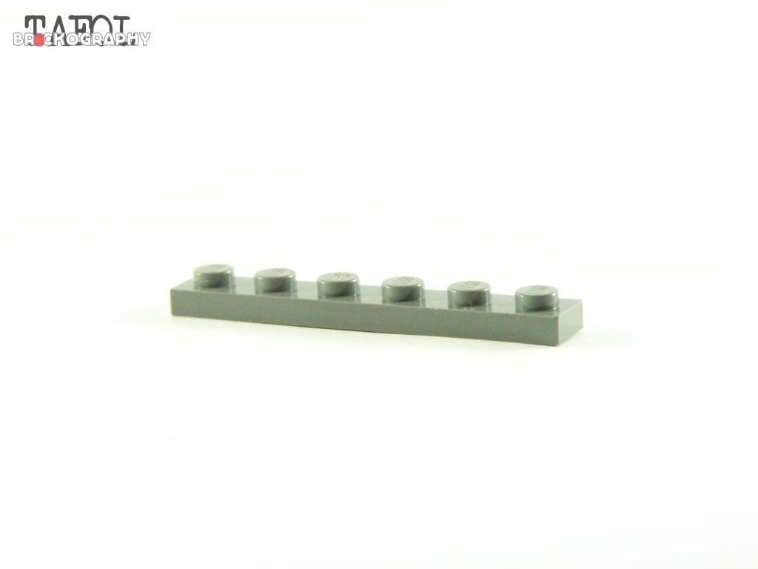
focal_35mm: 105
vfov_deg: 14.1
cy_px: 284
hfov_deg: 18.7
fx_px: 2299
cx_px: 379
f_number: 4
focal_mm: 17.5
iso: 400
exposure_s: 1/60
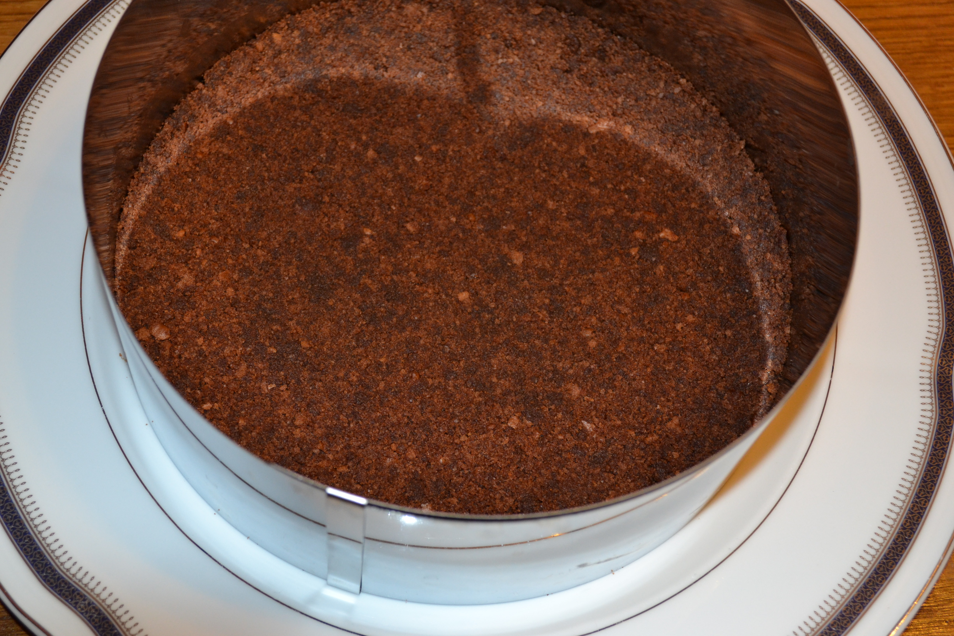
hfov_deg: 36.9
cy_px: 318
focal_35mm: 54
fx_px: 1431
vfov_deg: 25.1
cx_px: 477
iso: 1000
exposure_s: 1/60
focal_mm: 36
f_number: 5
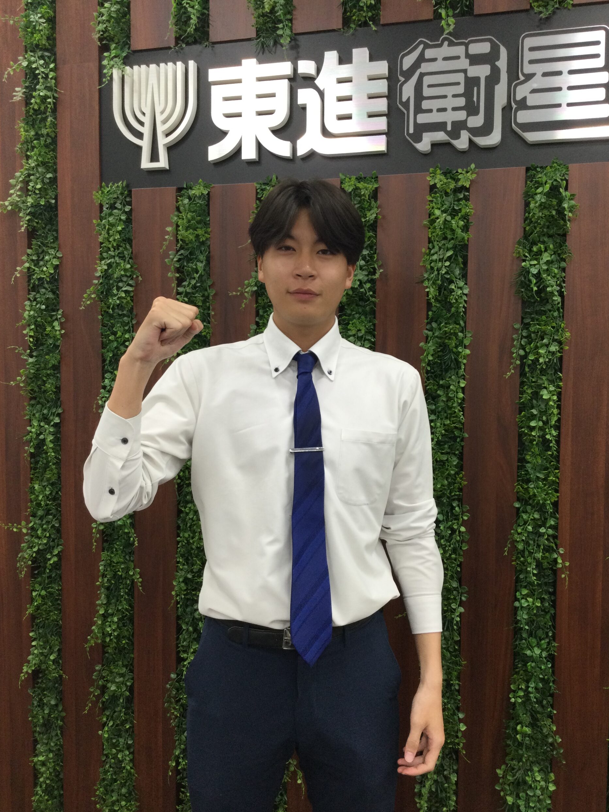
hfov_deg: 44.2
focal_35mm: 32
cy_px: 414
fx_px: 751
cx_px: 308
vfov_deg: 56.8
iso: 25
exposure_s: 1/30
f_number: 2.4
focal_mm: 3.3
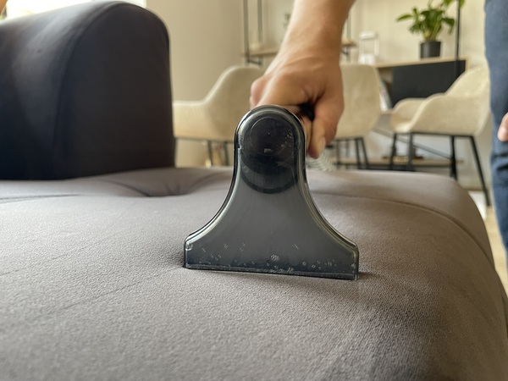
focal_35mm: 26
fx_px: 382
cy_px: 190
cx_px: 254
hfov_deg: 67.3
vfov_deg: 53.1
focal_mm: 4.2
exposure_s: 1/68
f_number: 1.6
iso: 125
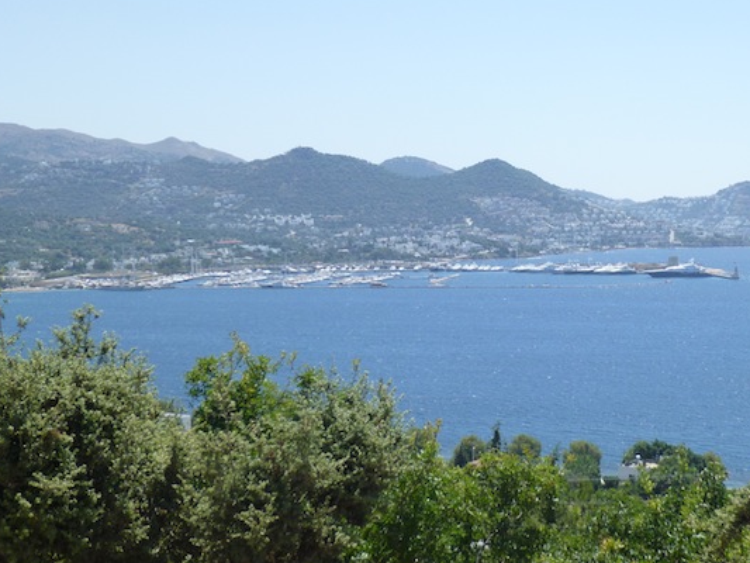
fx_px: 1560
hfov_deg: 26.7
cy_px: 300
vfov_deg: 20.4
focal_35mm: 72
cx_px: 545
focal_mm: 8.6
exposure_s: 1/800
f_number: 4
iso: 100
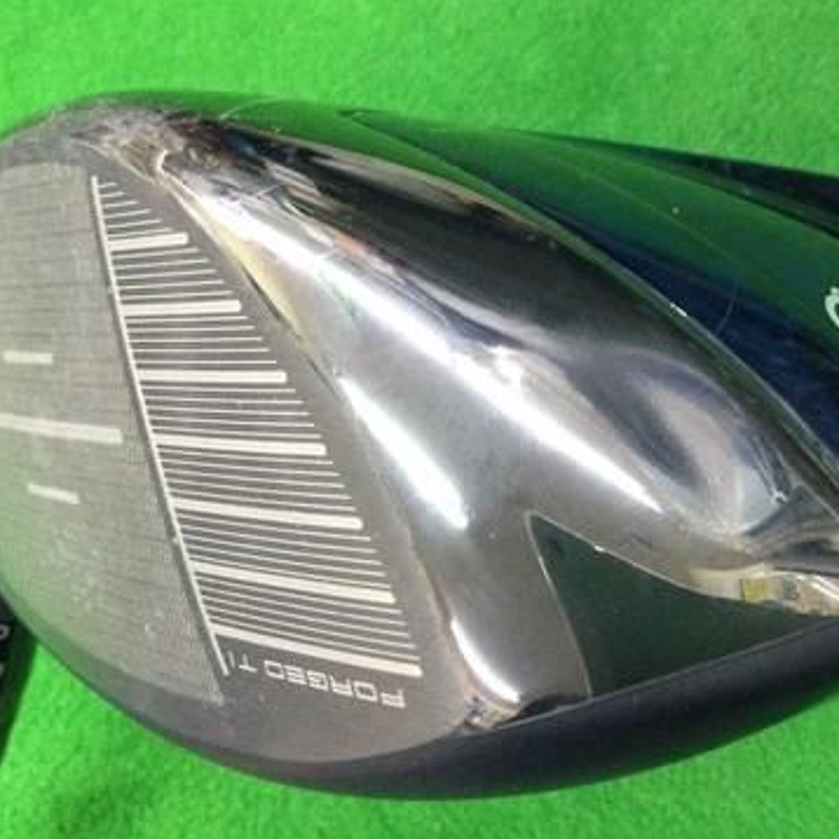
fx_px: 1344
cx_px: 670
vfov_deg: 34.7
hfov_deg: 33.7
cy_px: 391
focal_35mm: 49
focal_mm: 3.3
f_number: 2.4
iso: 200
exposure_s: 1/24
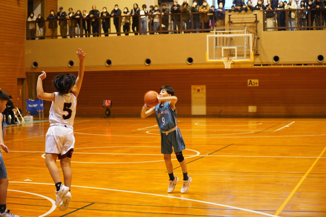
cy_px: 108
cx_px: 163
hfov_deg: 28.8
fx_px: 634
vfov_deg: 19.5
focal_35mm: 70
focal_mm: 70
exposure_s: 1/160
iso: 2500
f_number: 2.8
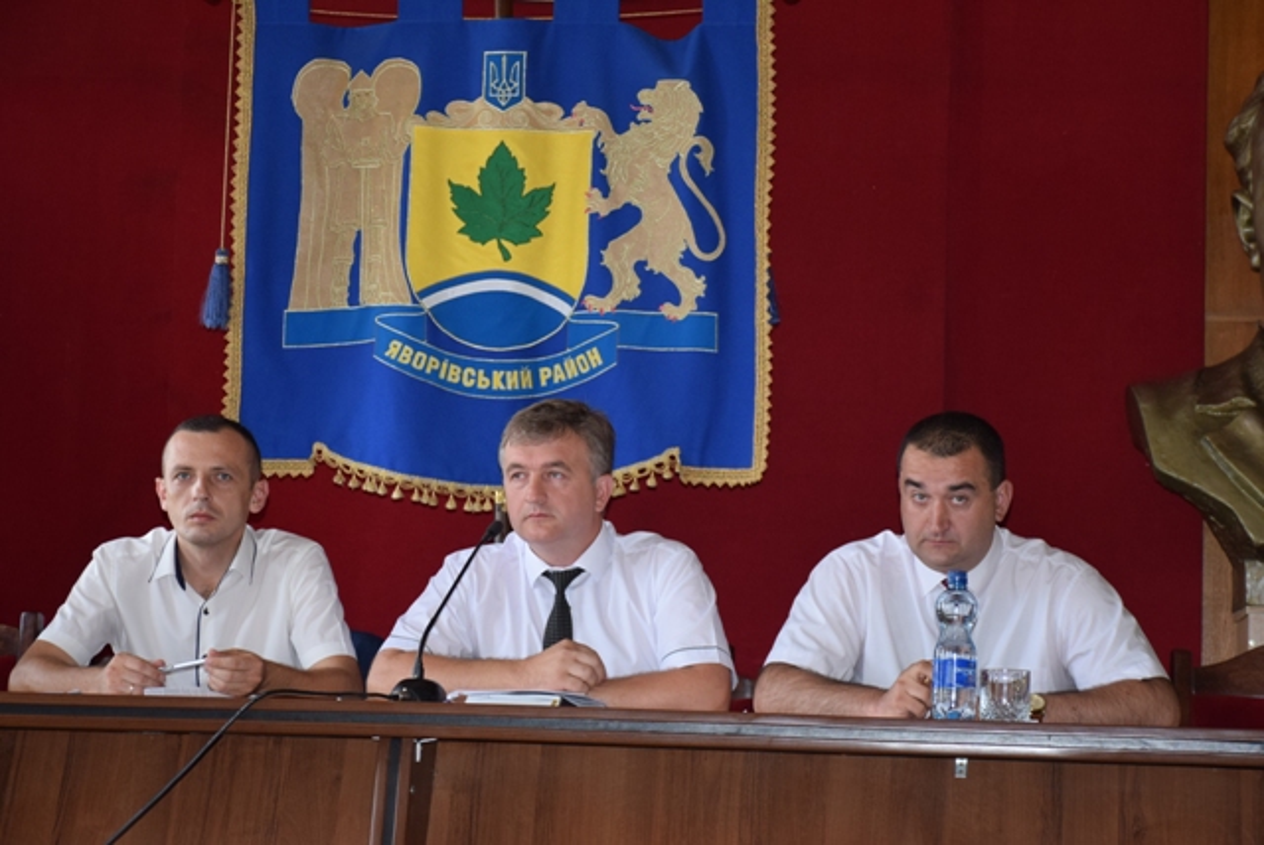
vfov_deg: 15.2
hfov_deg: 22.6
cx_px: 632
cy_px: 422
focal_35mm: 90
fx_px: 3163
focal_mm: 60
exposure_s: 1/80
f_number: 5
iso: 800
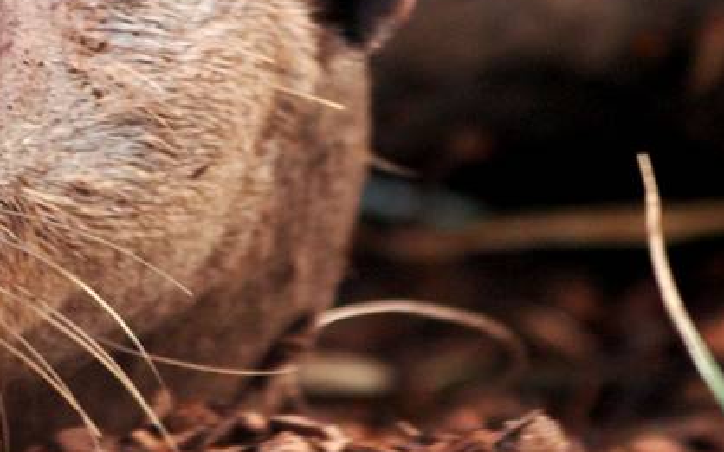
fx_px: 19647
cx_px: 159
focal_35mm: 996
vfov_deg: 1.3
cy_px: 15
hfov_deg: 2.1
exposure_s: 1/250
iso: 400
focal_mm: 170
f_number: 4.8
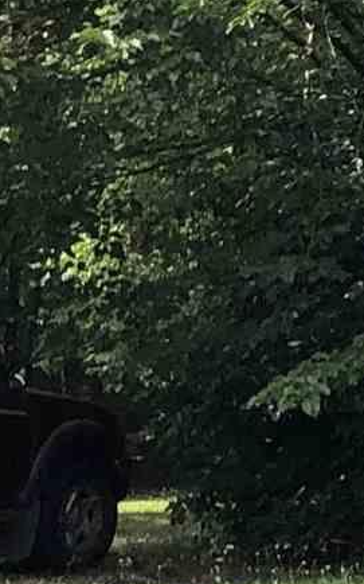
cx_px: 1824
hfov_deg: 5.0
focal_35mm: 210
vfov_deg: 9.8
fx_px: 3335
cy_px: -178
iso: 20
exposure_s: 1/665
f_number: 1.8
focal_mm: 4
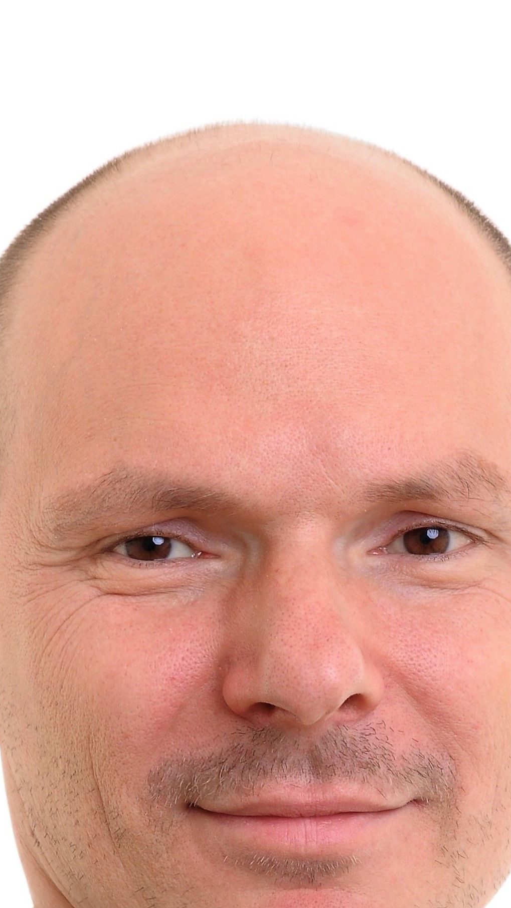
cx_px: 282
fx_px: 3058
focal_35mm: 127
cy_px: 802
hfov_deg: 9.6
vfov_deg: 16.7
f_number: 9
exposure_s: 1/160
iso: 200
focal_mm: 45
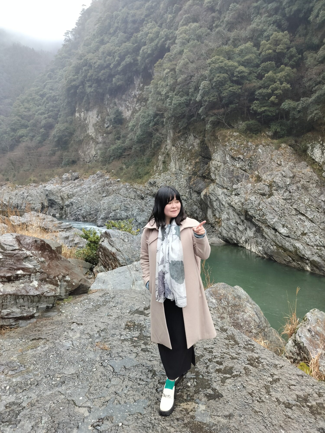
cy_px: 216
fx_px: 300
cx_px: 162
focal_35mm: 24
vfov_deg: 71.6
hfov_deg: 56.8
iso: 144
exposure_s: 1/120
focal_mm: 5.24
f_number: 1.7
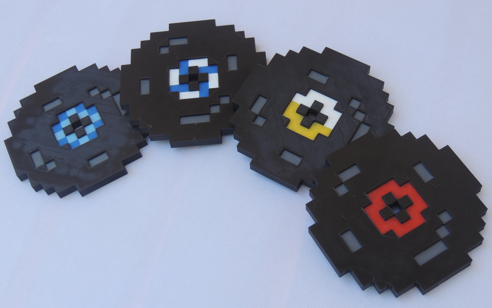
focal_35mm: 54
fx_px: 724
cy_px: 159
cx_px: 245
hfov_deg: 37.5
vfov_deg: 24.0
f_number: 3.6
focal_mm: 8.9
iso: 100
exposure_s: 1/125
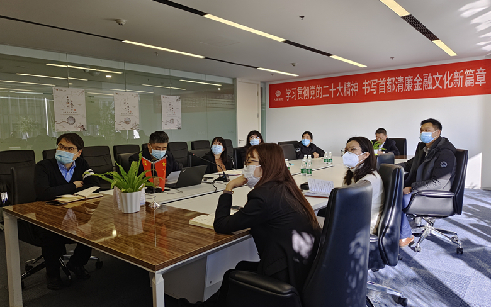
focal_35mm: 25
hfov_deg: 72.5
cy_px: 151
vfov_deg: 49.3
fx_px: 335
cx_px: 244
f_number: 1.88
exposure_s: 1/100
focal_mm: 5.56
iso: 429
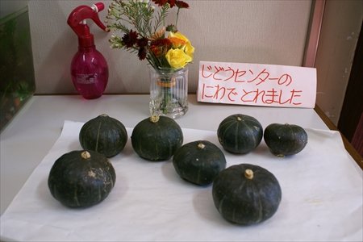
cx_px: 182
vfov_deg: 36.9
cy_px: 121
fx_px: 363
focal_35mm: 36
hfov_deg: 53.1
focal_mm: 24
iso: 250
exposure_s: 1/40
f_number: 4.5
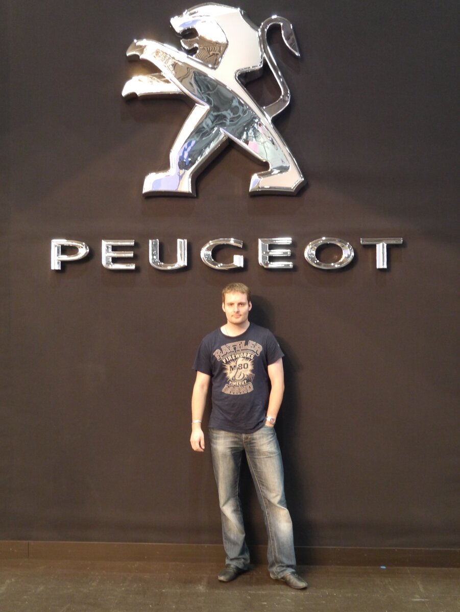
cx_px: 230
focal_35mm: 40
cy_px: 306
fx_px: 708
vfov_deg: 46.8
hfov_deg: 36.0
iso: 1600
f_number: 4.4
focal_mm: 20
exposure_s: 1/30
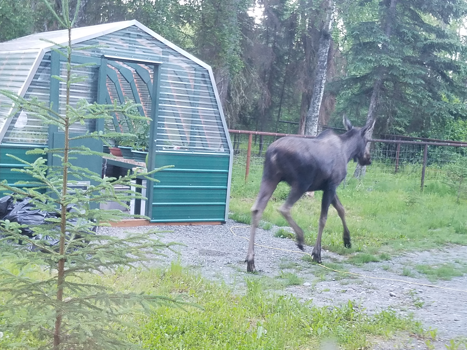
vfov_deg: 53.1
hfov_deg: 67.3
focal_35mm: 26
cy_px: 175
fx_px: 351
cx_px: 234
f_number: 1.7
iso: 125
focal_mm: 4.2
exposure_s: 1/40
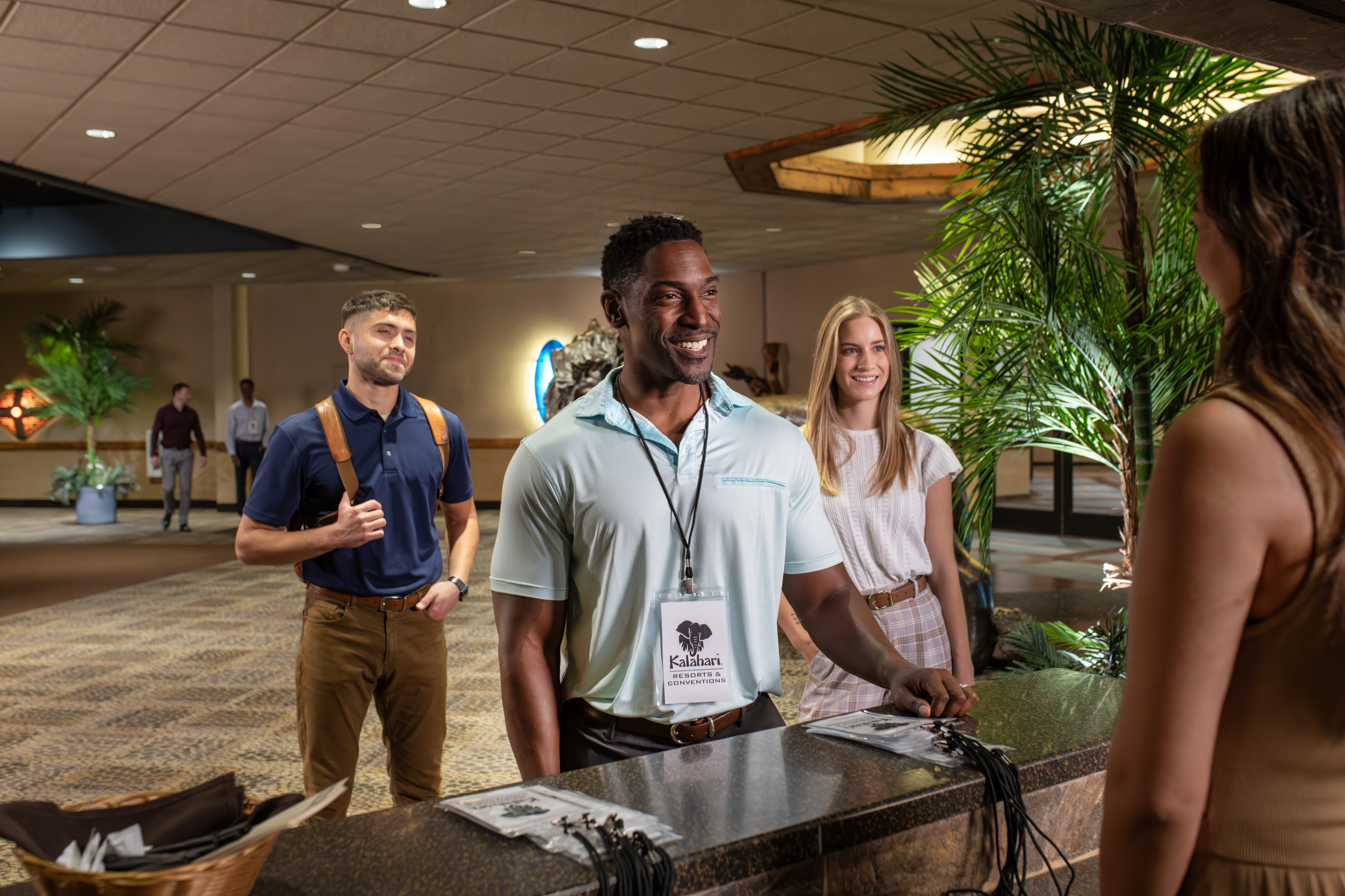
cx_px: 672
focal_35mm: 35
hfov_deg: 54.4
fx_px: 1308
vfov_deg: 37.9
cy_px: 448
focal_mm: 35
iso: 1000
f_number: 5
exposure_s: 1/30
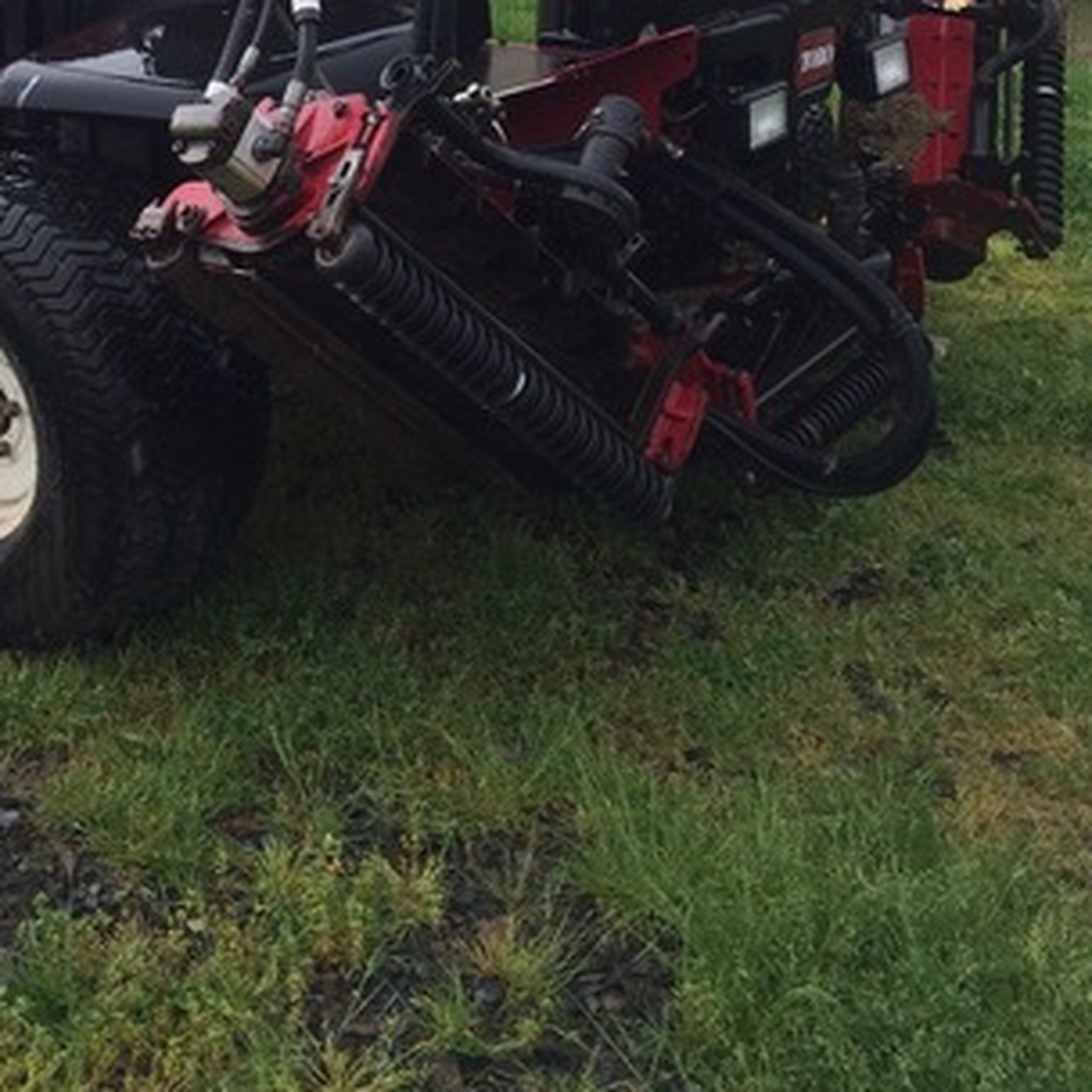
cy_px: 0
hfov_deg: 31.1
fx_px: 1927
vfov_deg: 29.5
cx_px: 280
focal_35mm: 54
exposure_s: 1/920
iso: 32
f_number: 2.2
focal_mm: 4.15
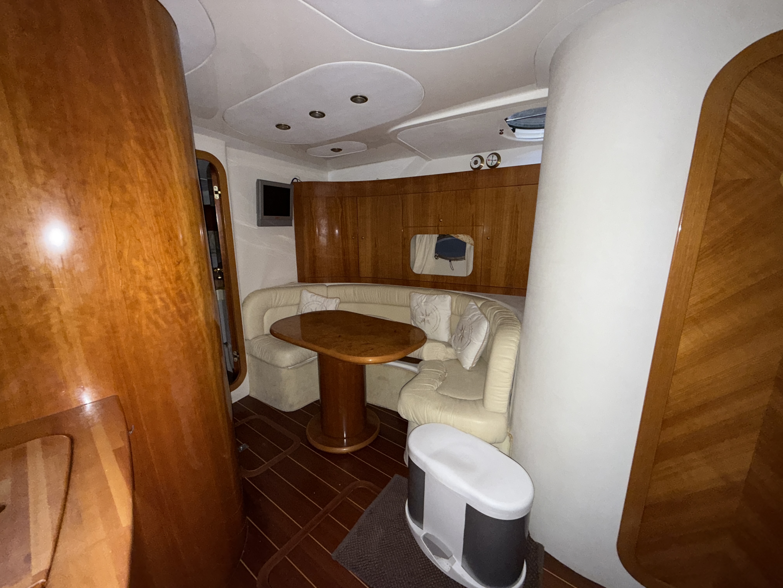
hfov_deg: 102.1
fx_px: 317
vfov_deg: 85.7
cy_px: 294
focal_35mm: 14
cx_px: 392
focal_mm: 2.22
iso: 250
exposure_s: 1/18
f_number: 2.2
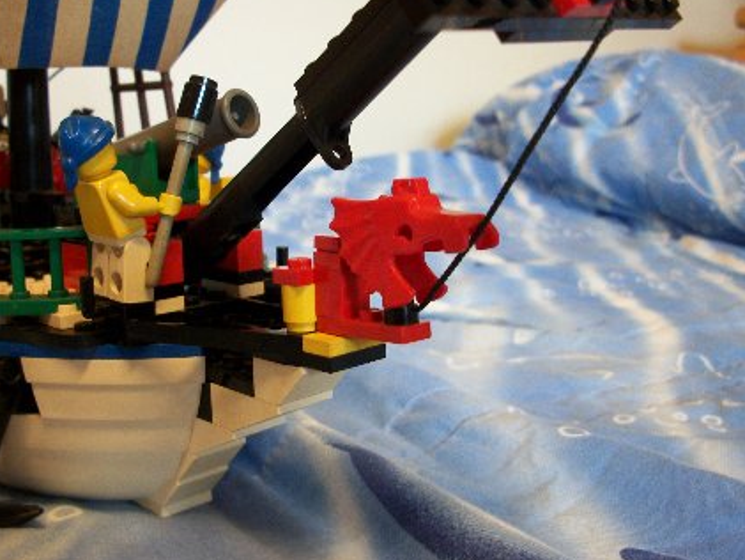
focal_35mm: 40
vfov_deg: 36.0
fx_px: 861
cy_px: 295
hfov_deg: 46.7
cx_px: 323
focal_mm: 6.3
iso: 160
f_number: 3.1
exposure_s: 1/10
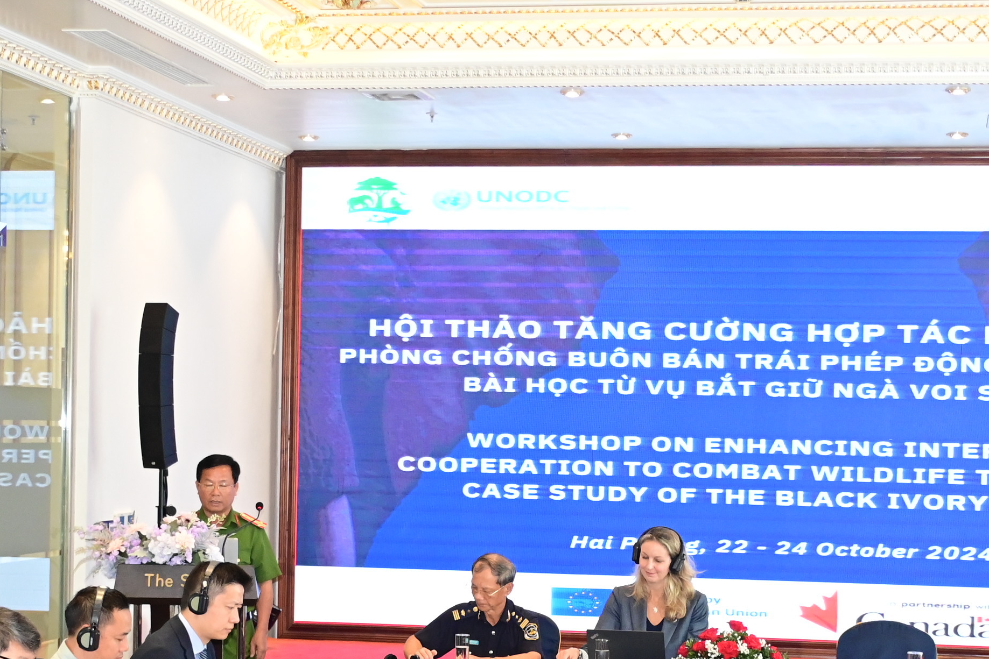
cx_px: 558
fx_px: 2115
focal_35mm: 77
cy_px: 507
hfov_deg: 26.3
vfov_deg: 17.6
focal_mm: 32
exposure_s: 1/200
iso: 2500
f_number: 4
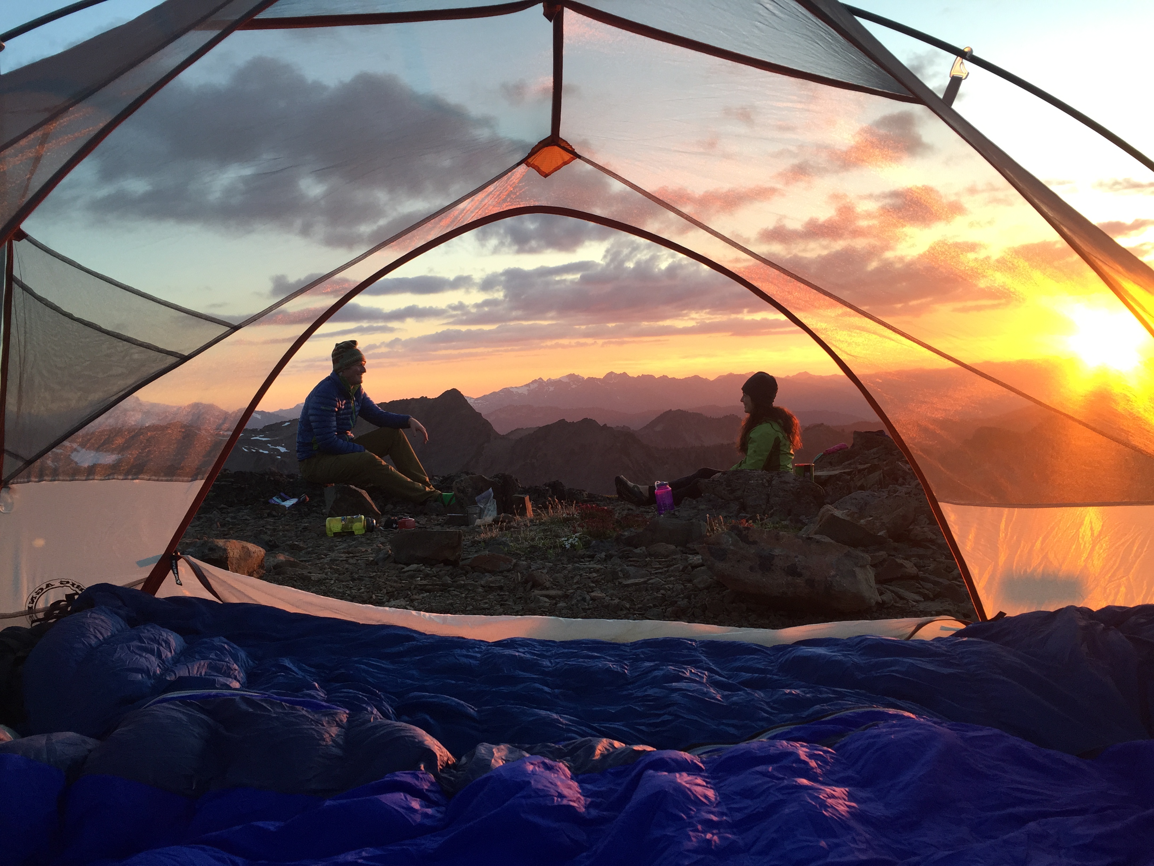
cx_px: 577
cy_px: 433
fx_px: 967
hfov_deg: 61.7
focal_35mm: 29
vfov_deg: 48.2
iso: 32
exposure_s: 1/120
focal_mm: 4.15
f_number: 2.2
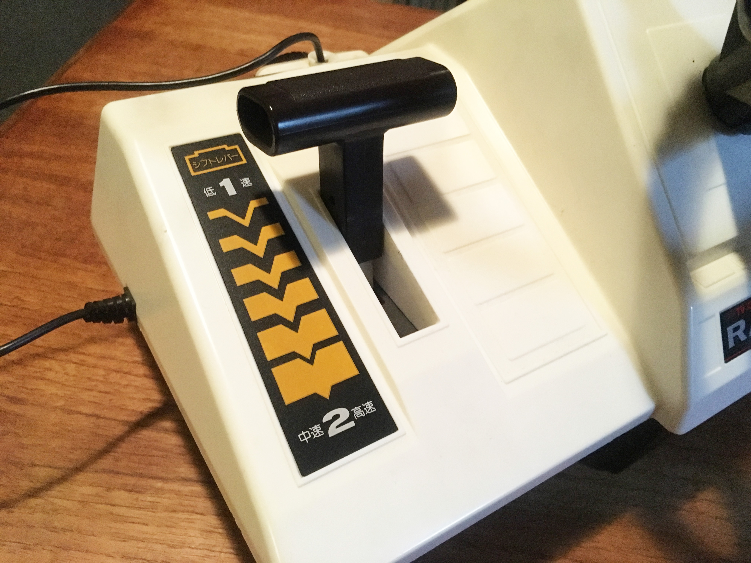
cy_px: 282
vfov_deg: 48.2
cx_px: 376
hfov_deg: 61.7
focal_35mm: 29
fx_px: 629
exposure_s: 1/17
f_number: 2.2
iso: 400
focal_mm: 4.15
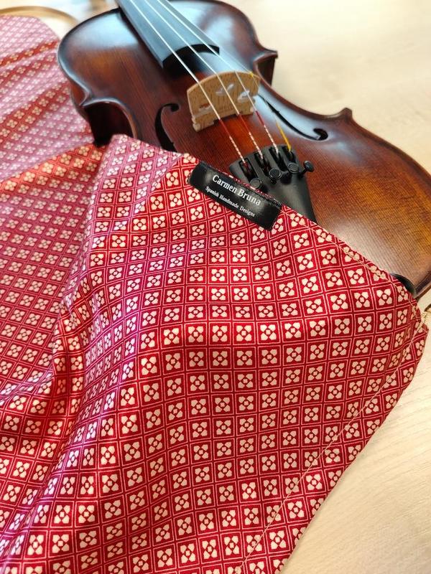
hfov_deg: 56.8
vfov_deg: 71.6
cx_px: 216
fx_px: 398
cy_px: 287
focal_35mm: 24
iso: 469
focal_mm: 5.25
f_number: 1.75
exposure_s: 1/50
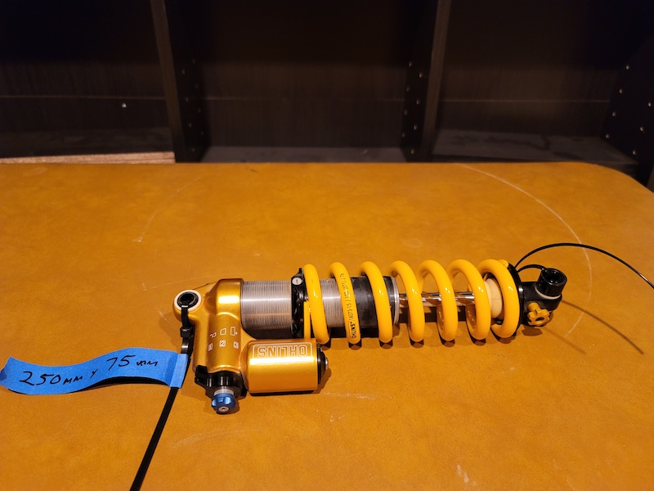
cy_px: 246
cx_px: 327
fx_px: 472
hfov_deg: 69.4
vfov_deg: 54.9
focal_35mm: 25
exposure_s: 1/40
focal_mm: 7
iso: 500
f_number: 1.8
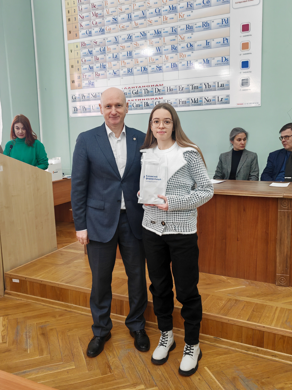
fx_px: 405
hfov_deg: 39.7
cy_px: 193
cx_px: 148
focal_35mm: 36
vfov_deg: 51.4
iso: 1250
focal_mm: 6.12
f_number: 1.9
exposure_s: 1/100
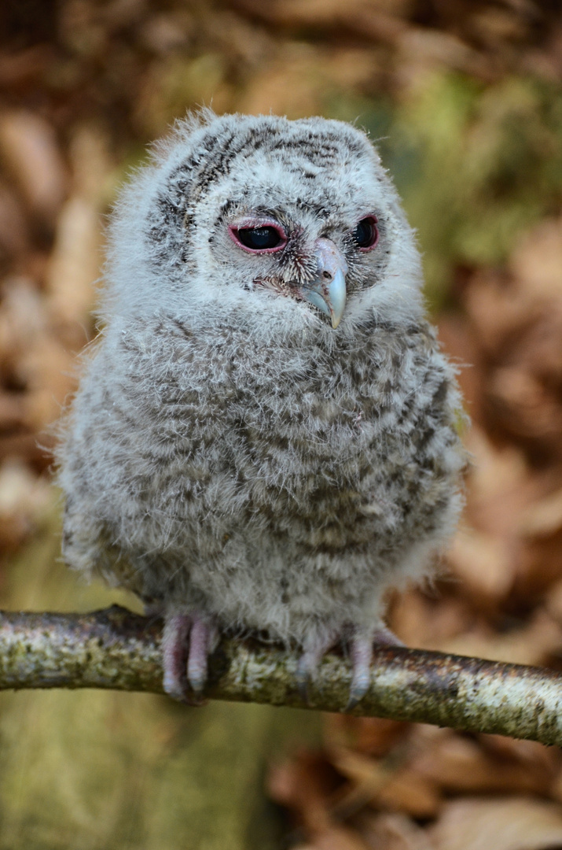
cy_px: 425
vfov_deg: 10.6
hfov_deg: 7.0
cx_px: 281
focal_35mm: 195
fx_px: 4588
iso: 640
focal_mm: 130
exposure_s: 1/60
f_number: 5.6
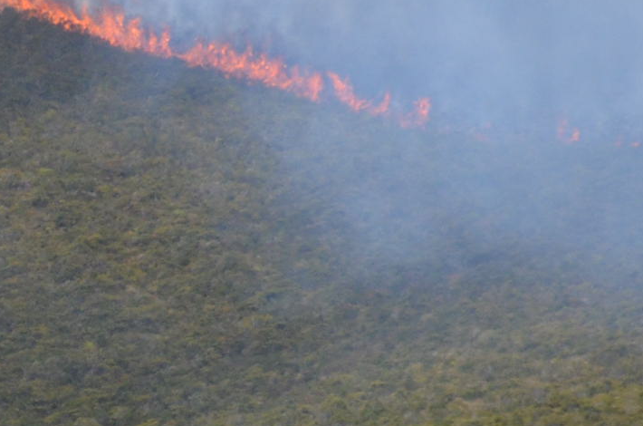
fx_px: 27837
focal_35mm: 1562
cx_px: -148
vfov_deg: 0.9
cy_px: 228
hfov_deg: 1.3
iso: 800
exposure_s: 1/1000
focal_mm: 300
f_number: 6.3
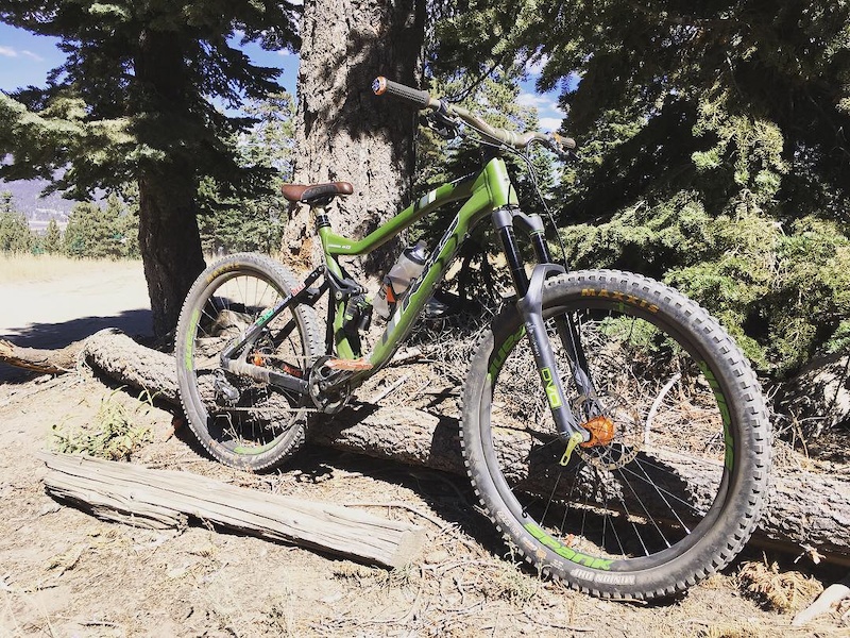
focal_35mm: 29
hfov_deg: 61.7
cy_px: 319
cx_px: 425
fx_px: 712
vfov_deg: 48.2
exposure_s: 1/1026
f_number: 2.2
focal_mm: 4.15
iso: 25
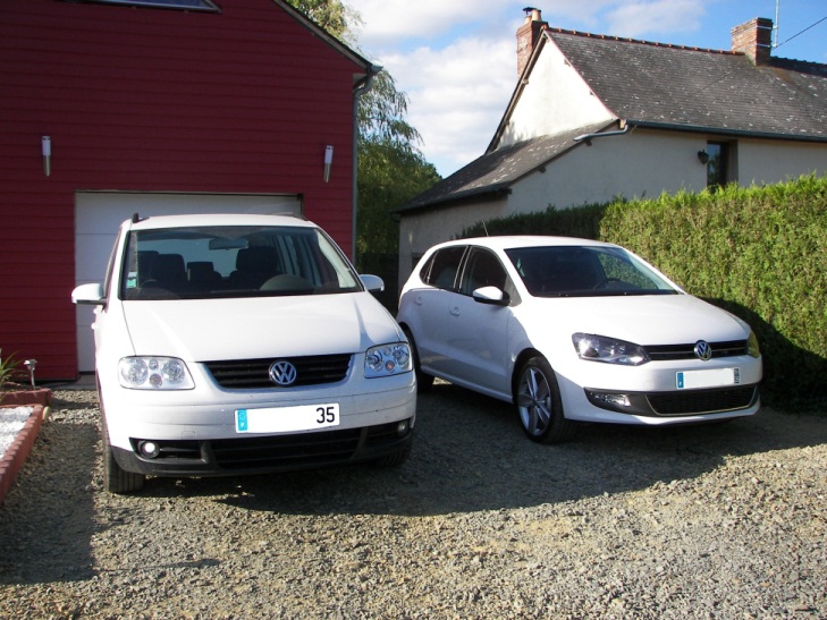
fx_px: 860
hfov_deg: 51.3
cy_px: 310
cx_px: 414
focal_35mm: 36
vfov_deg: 39.7
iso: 50
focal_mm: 6
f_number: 2.8
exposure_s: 1/640
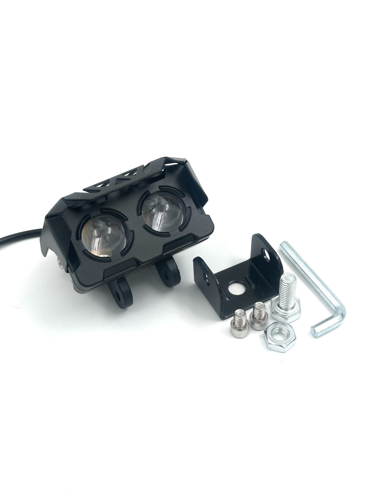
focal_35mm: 48
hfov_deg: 30.3
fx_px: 697
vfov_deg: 39.7
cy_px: 252
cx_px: 188
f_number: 1.78
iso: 64
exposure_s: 1/503
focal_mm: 6.86
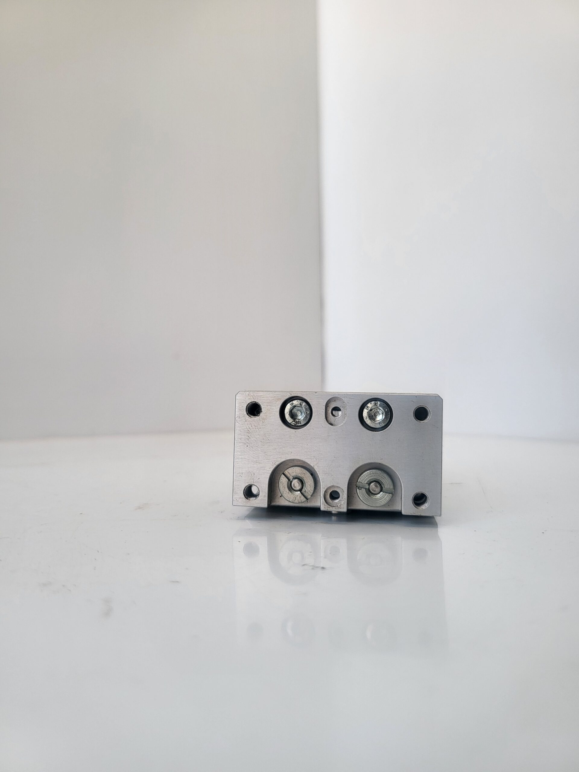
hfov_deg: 56.8
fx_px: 535
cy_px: 386
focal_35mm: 24
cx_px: 290
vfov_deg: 71.6
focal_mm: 5
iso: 40
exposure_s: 1/193
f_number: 1.8
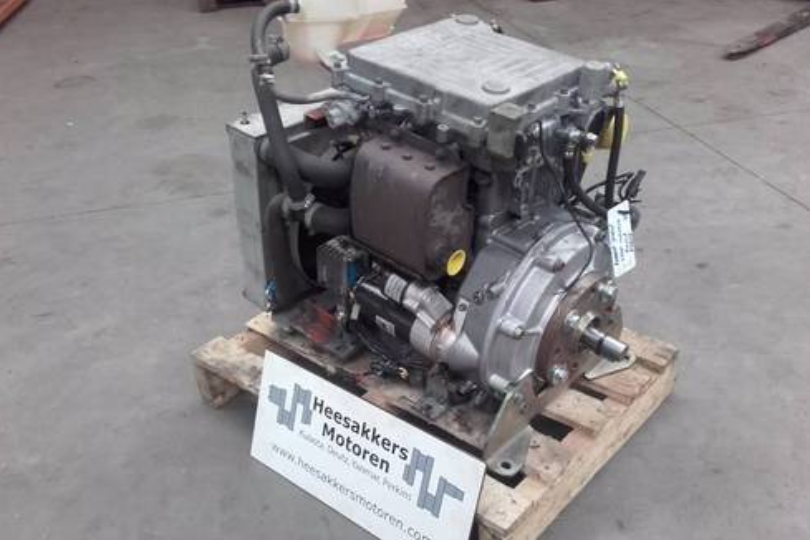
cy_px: 307
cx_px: 399
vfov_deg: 39.9
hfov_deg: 57.2
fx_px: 742
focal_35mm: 33
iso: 110
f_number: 2.2
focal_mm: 3.31
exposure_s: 1/17
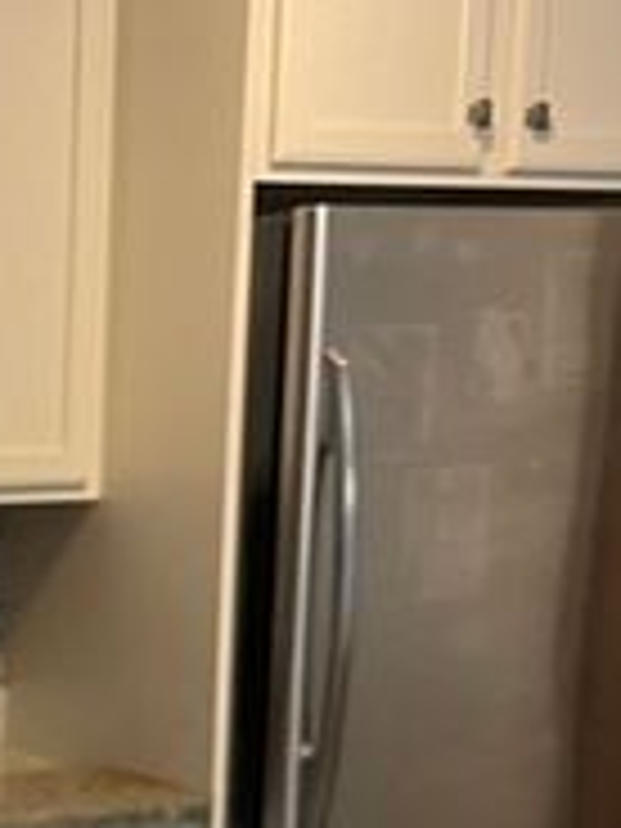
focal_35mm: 94
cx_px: -288
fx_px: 2248
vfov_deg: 19.8
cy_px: 961
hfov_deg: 14.7
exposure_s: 1/60
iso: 320
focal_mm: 4.2
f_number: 1.6
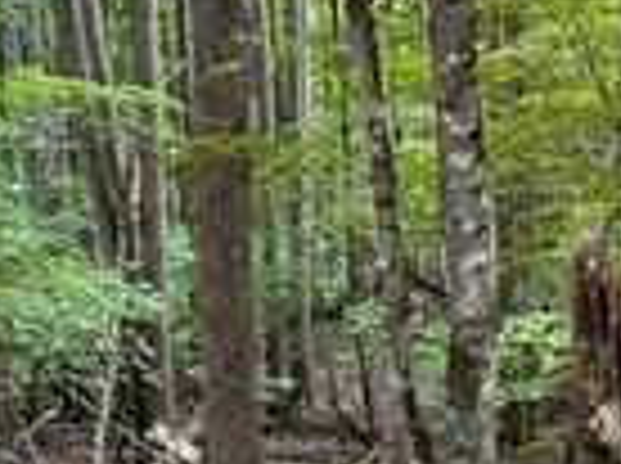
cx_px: 634
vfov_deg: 16.7
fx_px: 1558
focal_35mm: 87
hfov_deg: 21.7
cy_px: 61
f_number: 1.78
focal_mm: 6.76
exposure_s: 1/60
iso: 320
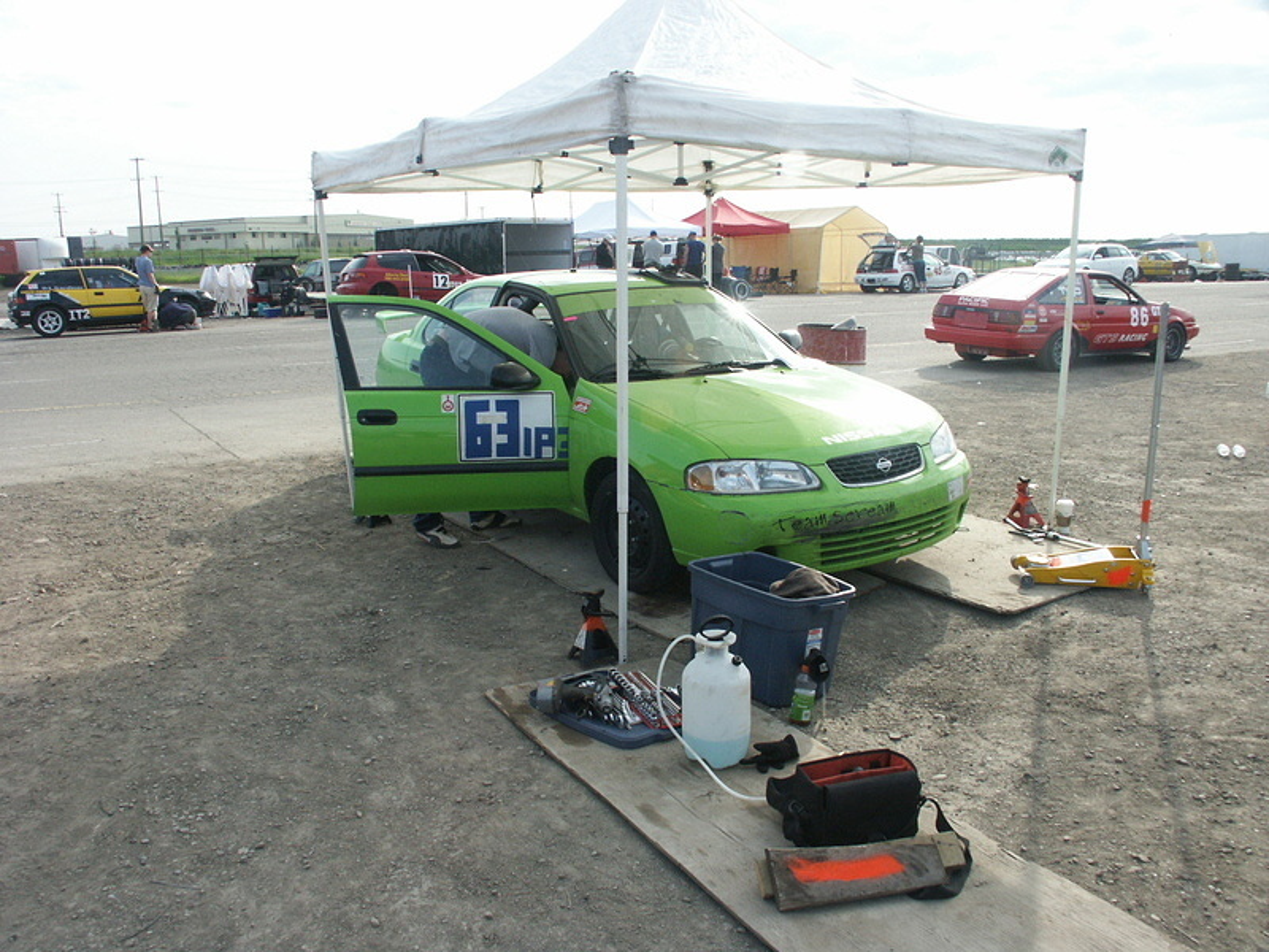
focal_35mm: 29
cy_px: 476
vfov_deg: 48.2
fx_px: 1063
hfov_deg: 61.7
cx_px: 634
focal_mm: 7.65
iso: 100
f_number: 5.6
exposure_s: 1/250
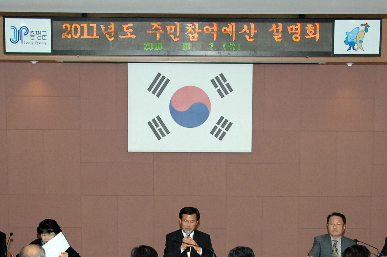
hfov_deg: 23.9
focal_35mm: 85
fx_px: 913
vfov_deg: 15.7
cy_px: 256
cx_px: 193
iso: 800
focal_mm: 28
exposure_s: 1/60
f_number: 6.7
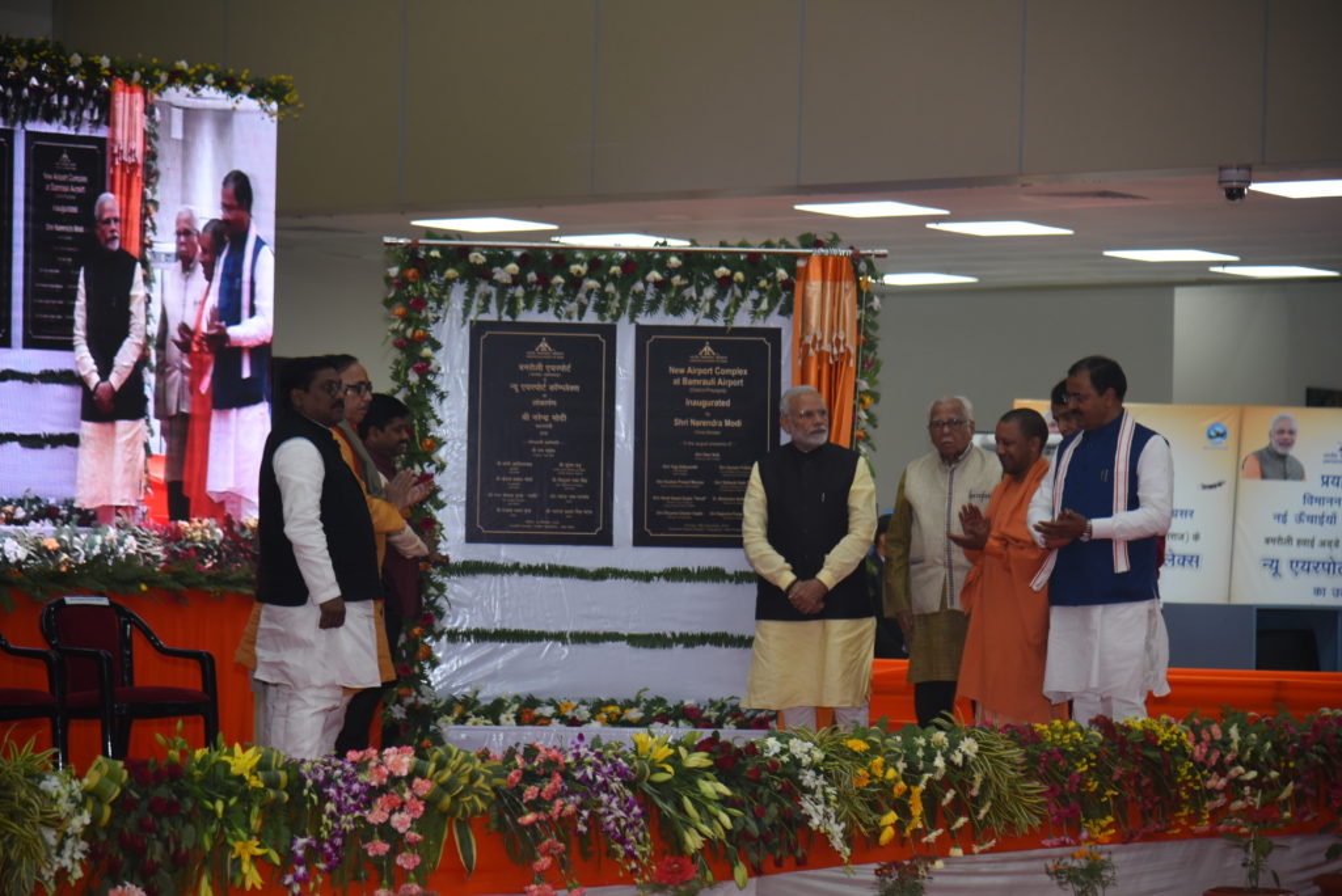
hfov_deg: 19.4
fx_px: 3916
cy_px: 448
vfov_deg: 13.1
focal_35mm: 105
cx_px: 671
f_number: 4.5
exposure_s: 1/160
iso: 800
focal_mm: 105
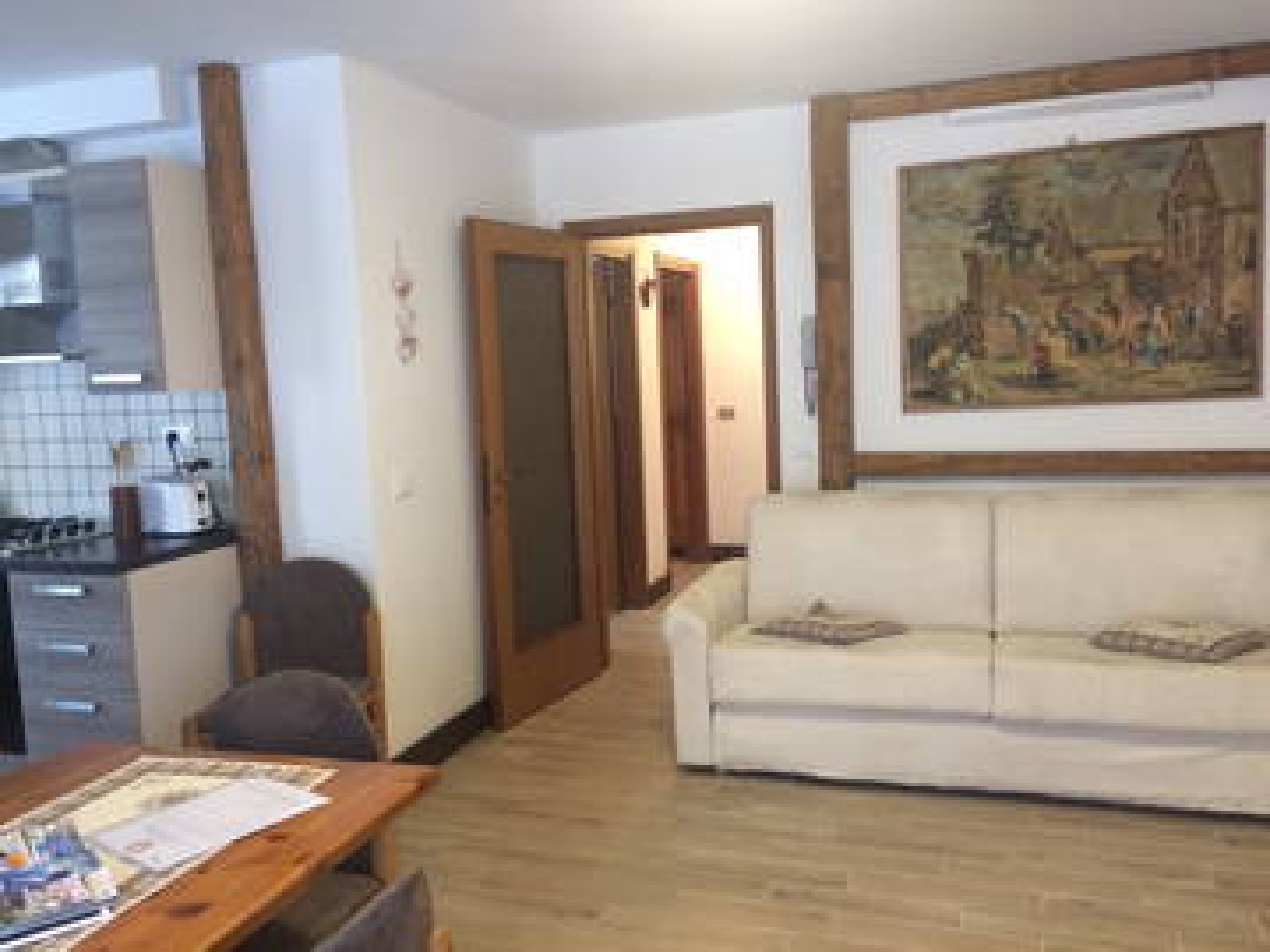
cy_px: 476
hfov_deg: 61.7
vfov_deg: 48.2
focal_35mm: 29
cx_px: 635
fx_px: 1064
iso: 320
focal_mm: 4.15
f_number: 2.2
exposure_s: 1/17
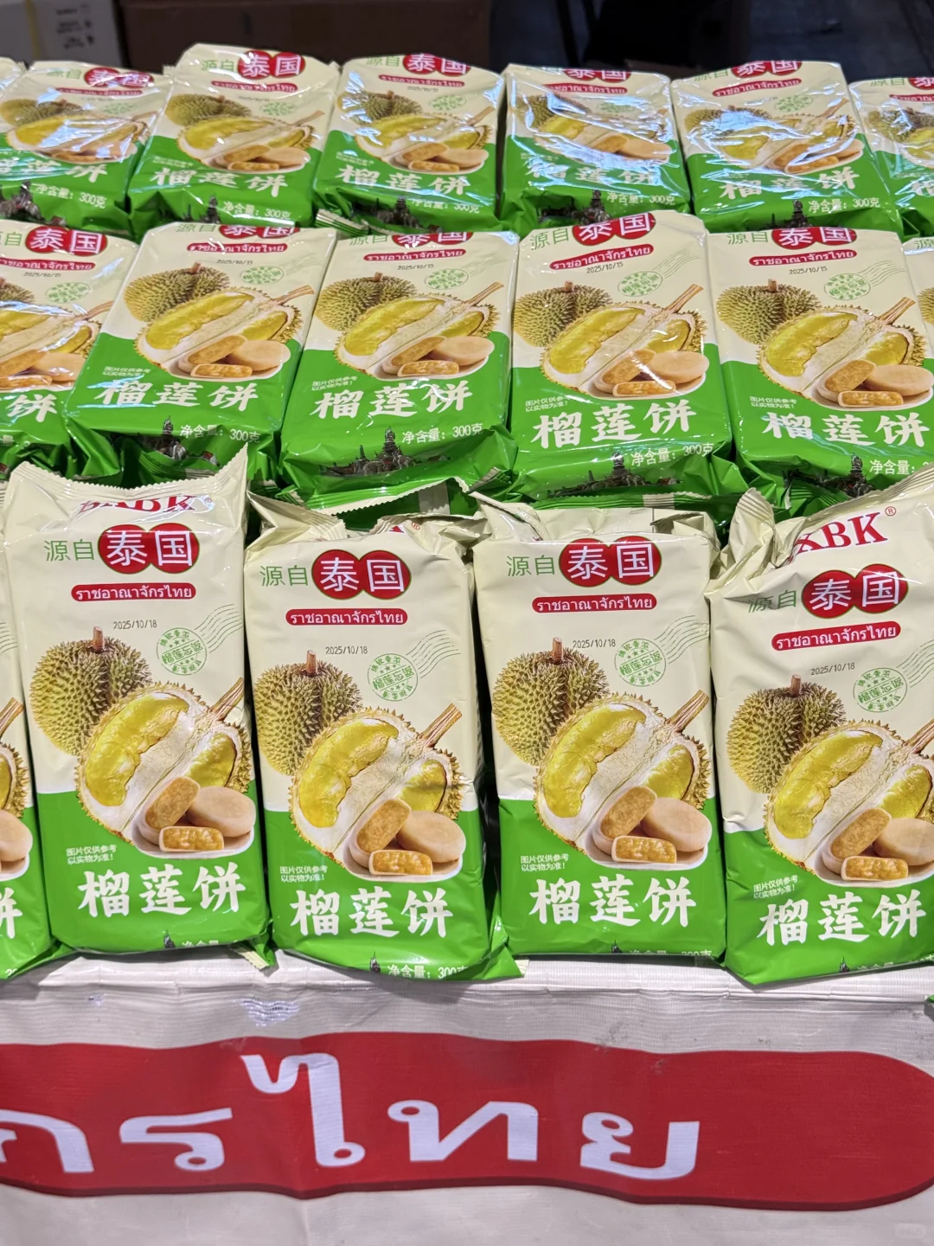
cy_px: 623
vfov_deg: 39.7
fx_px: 1727
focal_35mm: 48
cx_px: 467
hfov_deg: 30.3
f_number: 1.78
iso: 200
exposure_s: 1/50
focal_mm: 6.76
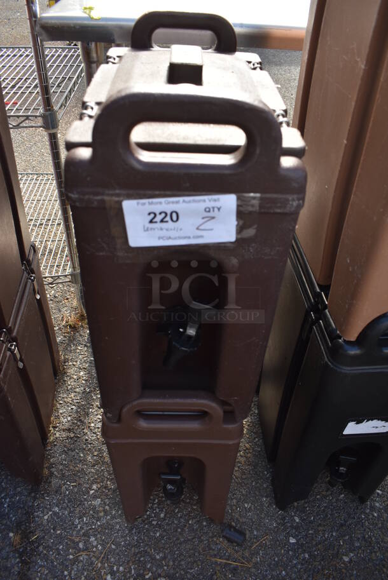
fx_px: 436
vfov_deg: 67.3
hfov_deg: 48.0
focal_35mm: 27
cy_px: 290
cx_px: 194
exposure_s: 1/250
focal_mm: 18
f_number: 5.6
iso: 280
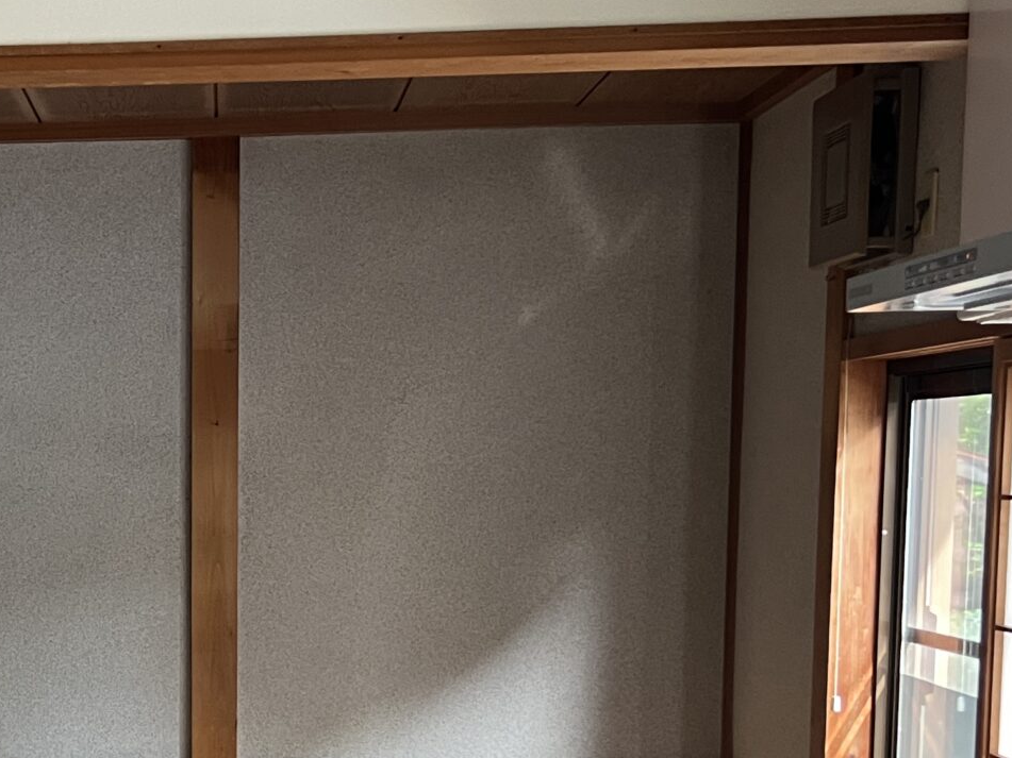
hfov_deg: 26.5
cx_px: 36
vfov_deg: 20.6
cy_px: 690
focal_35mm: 70
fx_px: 2046
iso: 200
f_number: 1.5
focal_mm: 5.7
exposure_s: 1/60
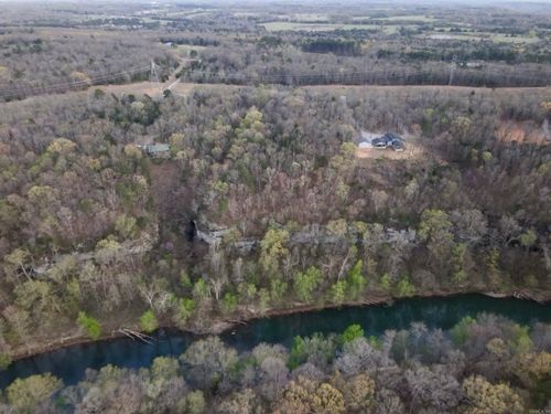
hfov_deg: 71.6
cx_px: 276
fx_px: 382
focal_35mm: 24
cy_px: 207
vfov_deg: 56.8
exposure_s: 1/6.25
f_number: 2.8
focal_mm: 4.5
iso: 970
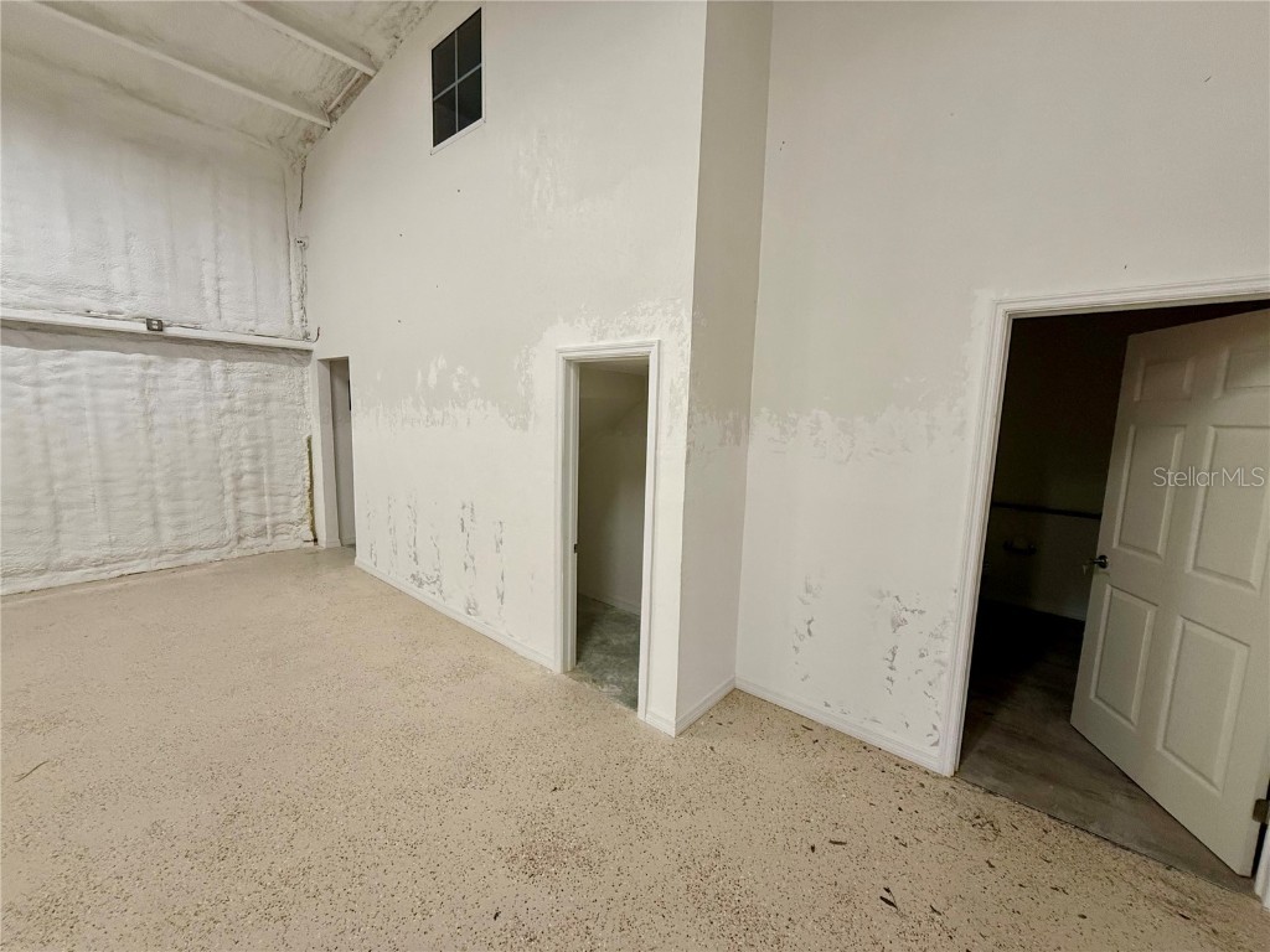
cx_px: 635
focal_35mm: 14
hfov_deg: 102.1
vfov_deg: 85.7
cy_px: 476
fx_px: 514
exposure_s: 1/120
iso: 320
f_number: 2.2
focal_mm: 2.22
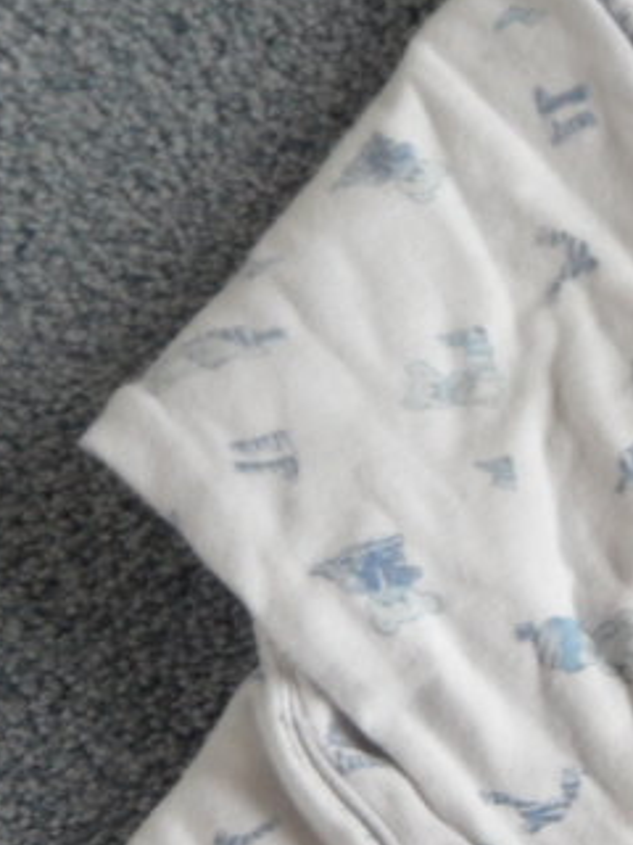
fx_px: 2438
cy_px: 948
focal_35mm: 100
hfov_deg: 13.1
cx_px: 1212
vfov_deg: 18.8
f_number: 2.9
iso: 80
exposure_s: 1/30
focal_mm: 4.1
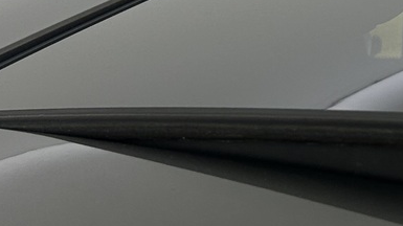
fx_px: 1132
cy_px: 32
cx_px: 506
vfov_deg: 11.3
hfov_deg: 18.9
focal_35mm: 106
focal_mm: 5.7
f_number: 1.5
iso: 80
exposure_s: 1/50
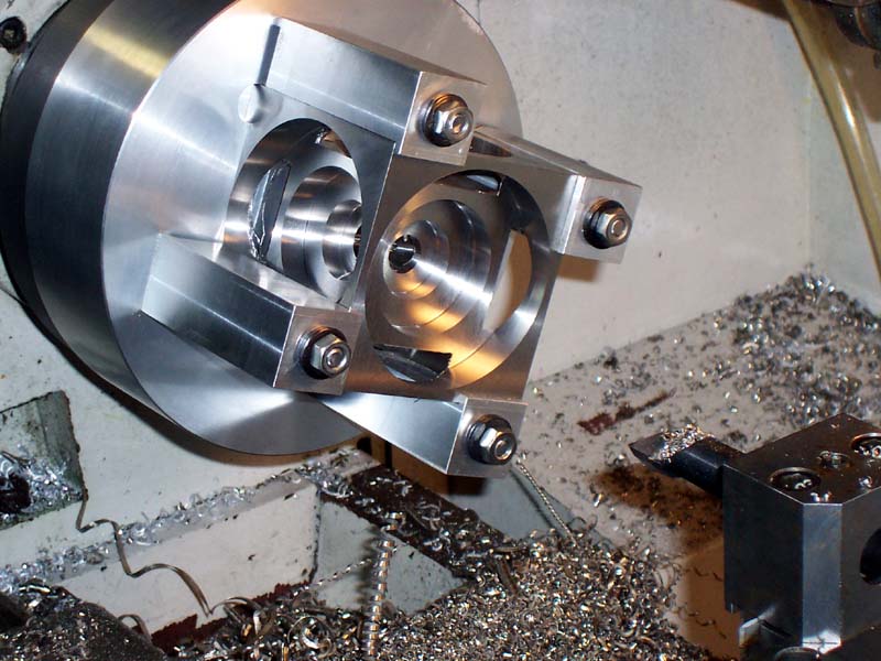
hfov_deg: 17.7
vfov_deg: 13.3
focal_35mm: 111
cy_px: 330
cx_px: 440
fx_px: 2825
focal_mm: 16.8
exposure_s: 1/90
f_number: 4.8
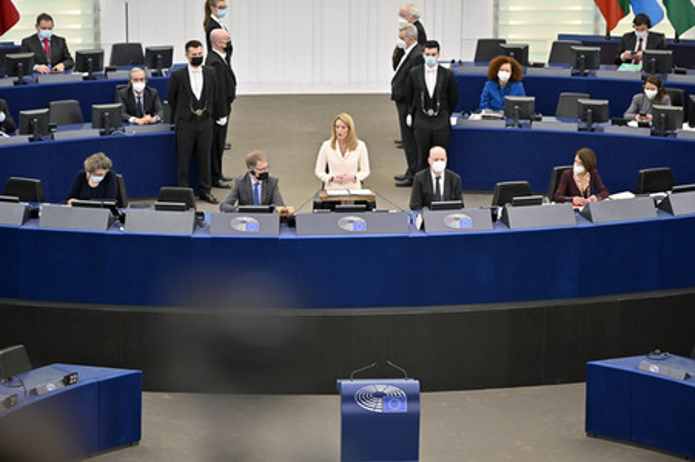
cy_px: 231
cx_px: 348
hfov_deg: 10.3
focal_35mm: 200
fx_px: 3858
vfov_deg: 6.9
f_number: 2.8
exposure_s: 1/250
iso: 1000
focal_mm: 200
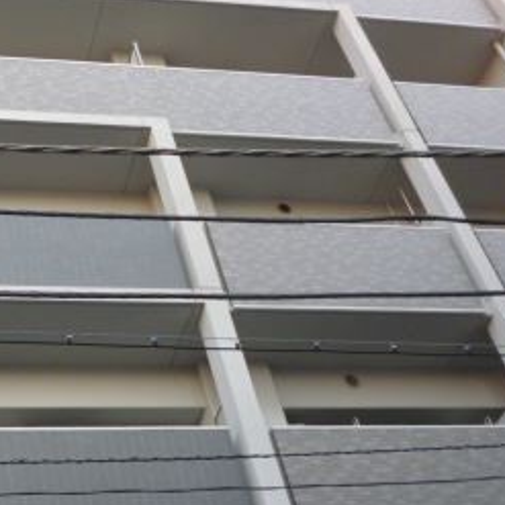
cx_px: 10
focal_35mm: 64
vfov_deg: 26.8
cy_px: 321
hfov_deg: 25.7
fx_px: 1056
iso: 250
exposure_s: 1/125
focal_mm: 5
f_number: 3.1
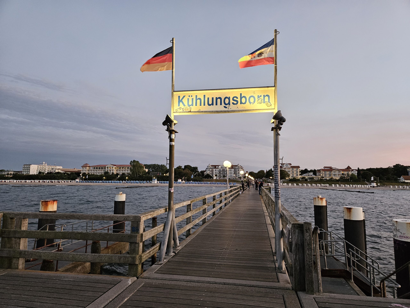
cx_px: 205
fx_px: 272
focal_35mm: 23
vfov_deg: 58.9
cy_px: 154
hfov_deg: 73.9
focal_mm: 5.4
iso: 640
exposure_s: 1/100
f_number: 1.8
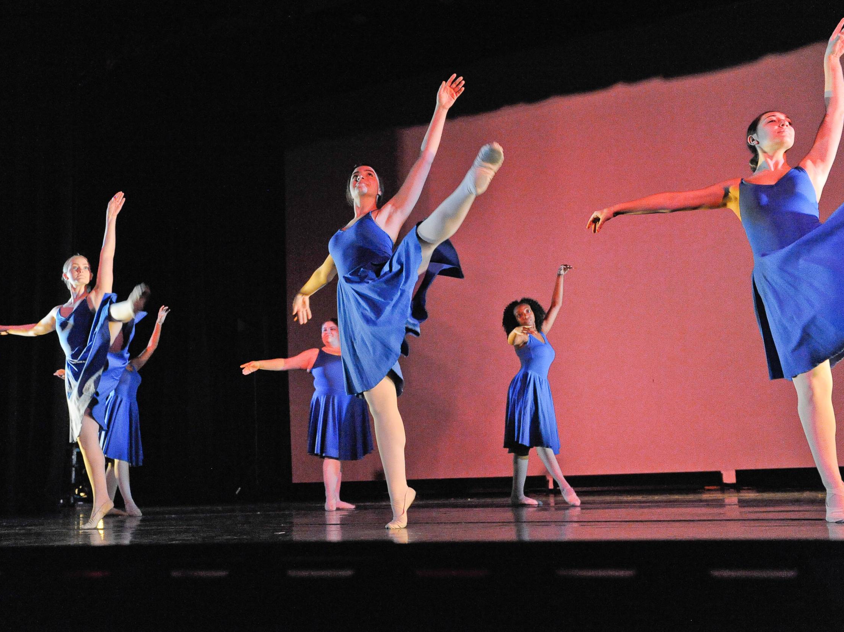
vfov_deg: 34.3
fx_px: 1024
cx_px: 379
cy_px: 311
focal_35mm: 42
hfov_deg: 44.7
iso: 6400
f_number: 5.6
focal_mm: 38
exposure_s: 1/125
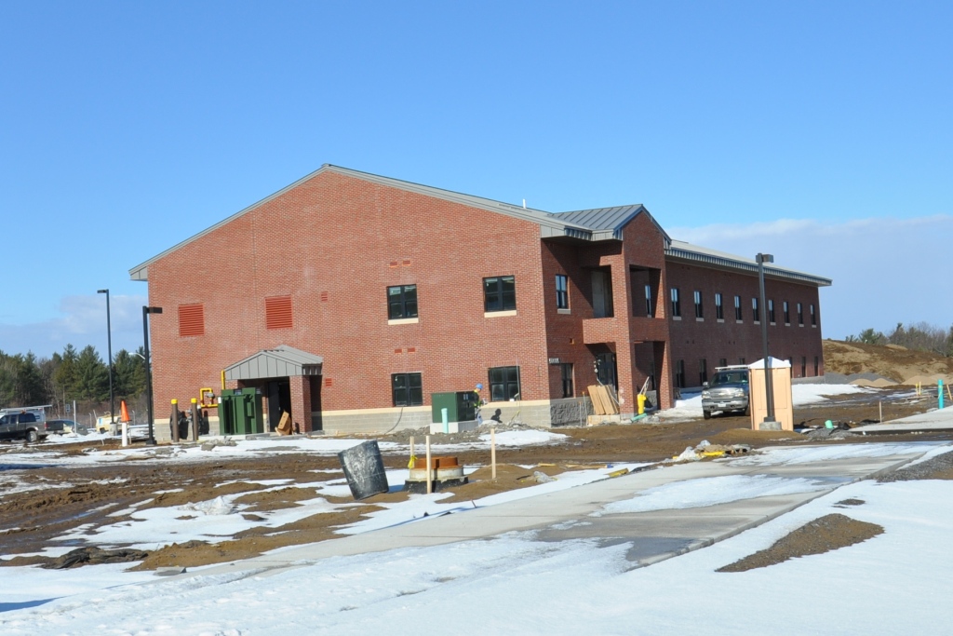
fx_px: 834
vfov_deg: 41.7
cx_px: 476
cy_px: 318
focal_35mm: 32
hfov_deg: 59.5
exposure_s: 1/400
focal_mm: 21
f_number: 10
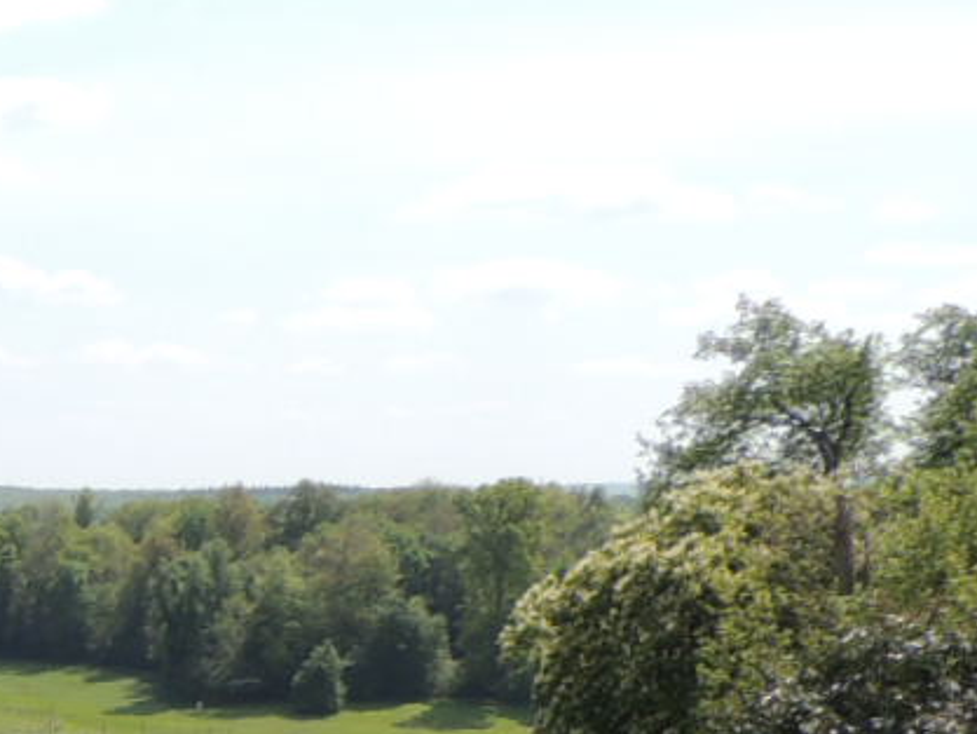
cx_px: -729
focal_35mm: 92
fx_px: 2597
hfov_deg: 17.6
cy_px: 1170
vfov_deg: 14.7
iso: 100
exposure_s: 1/1250
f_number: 3
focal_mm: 4.3
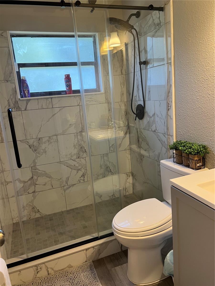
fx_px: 215
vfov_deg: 67.3
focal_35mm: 26
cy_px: 143
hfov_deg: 53.1
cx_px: 108
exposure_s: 1/60
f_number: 1.5
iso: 80
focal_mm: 5.7
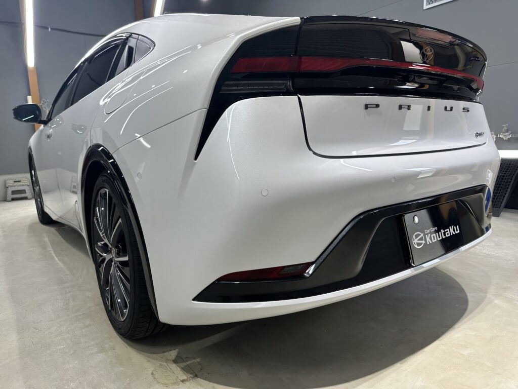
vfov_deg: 56.8
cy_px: 194
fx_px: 359
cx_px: 259
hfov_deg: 71.6
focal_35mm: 24
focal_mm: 6.86
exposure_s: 1/120
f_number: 1.78
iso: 64
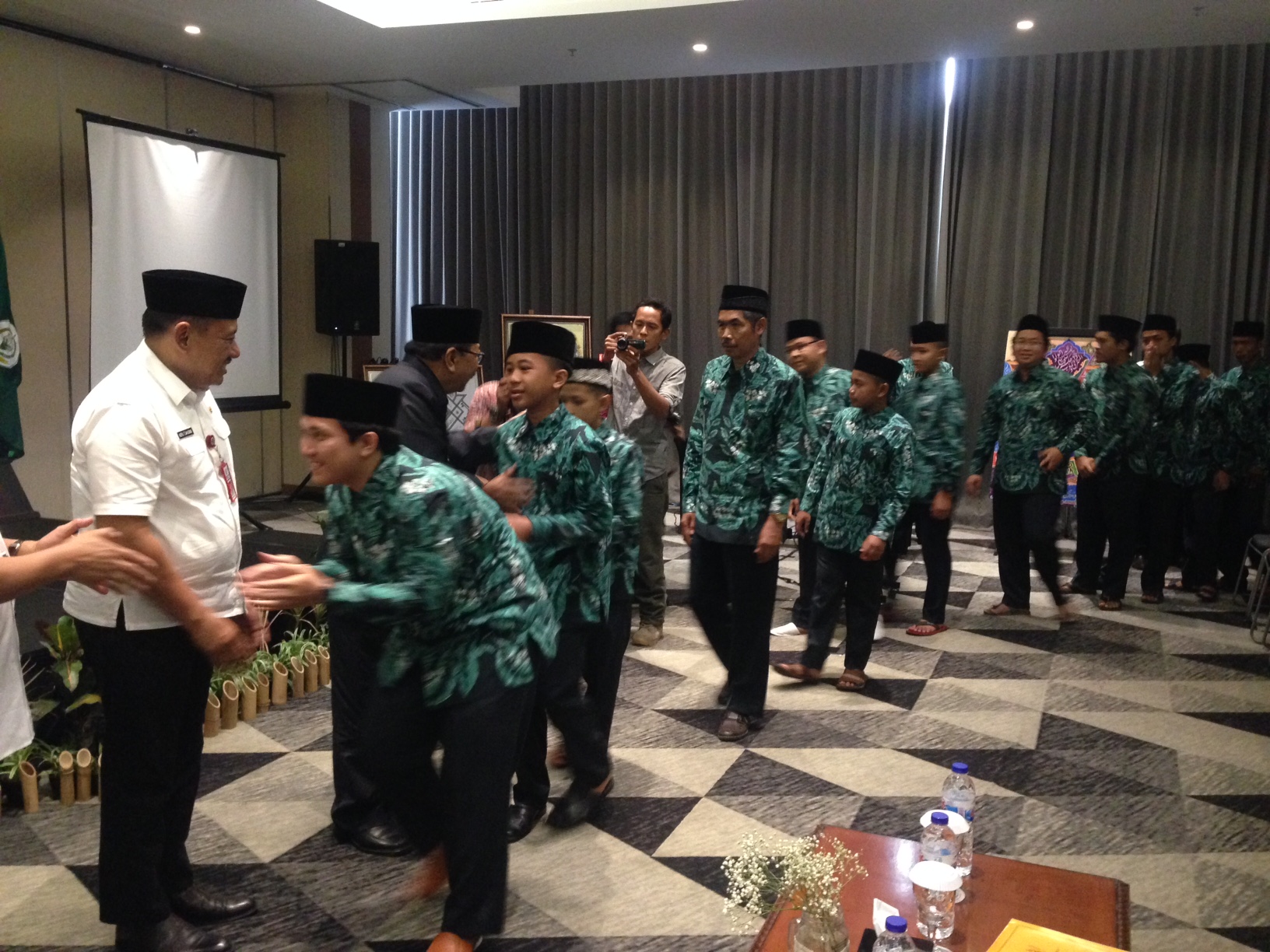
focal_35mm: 33
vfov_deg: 42.9
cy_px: 476
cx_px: 635
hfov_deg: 55.4
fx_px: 1211
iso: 400
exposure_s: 1/15
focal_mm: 4.12
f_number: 2.4
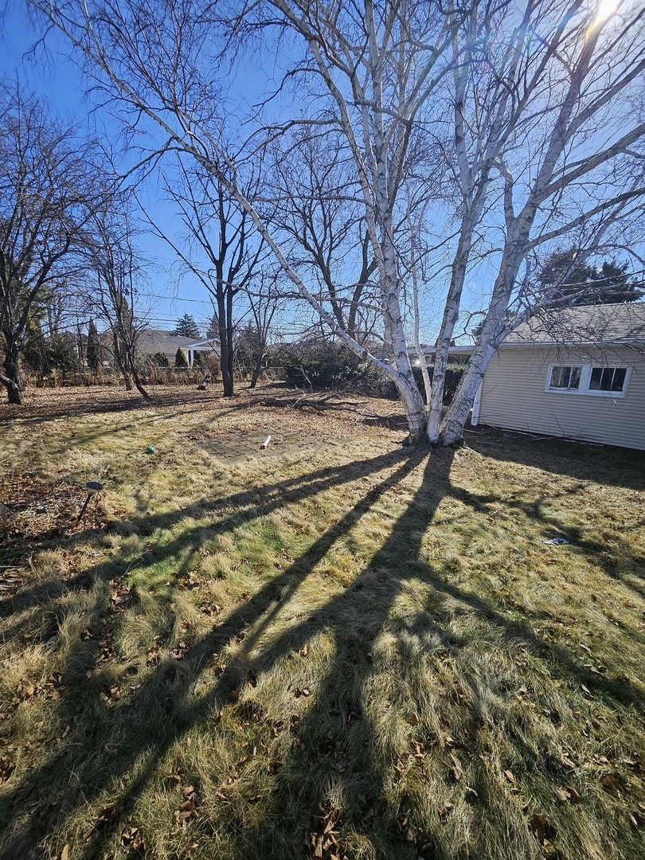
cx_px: 322
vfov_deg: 106.2
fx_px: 323
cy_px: 430
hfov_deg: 89.9
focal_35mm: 13
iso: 32
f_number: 2.2
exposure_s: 1/854
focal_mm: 1.74
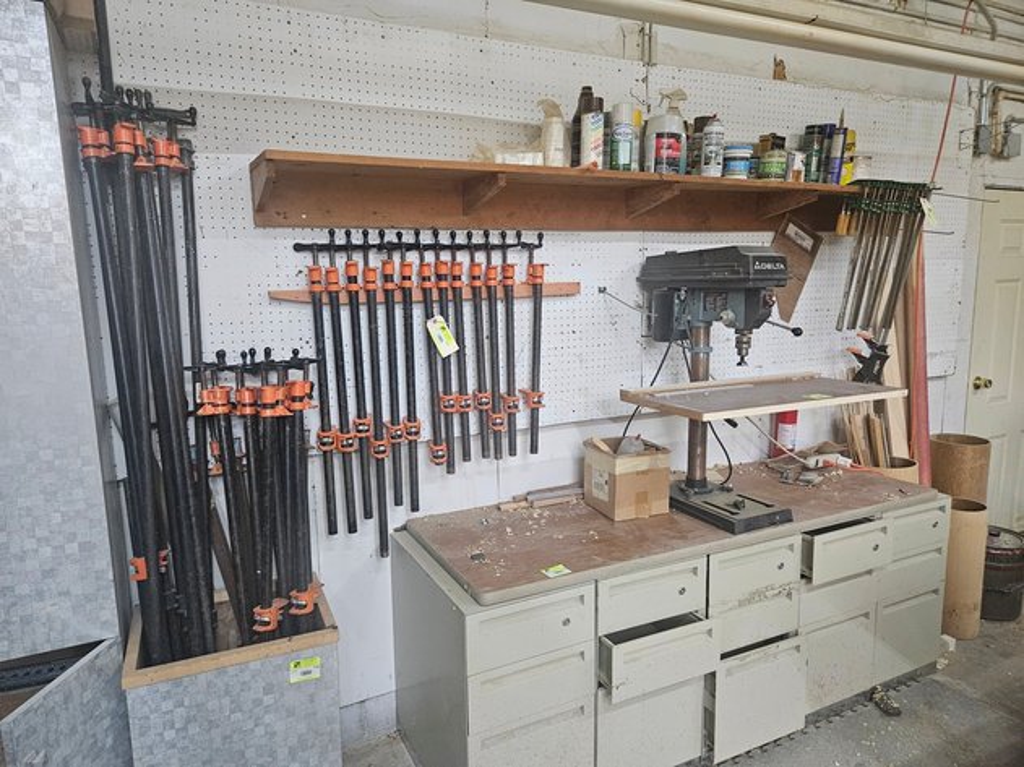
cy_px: 384
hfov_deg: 73.9
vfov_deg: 58.9
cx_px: 512
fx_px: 680
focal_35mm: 23
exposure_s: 1/120
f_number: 1.8
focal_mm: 5.4
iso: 1000
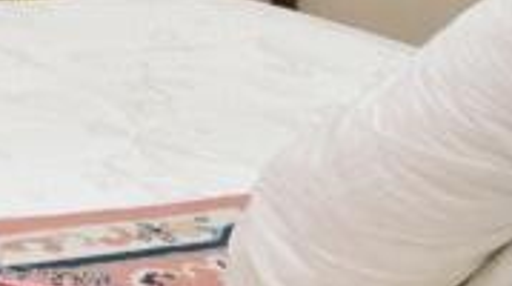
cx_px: -469
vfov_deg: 12.0
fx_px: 1220
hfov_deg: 17.8
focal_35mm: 90
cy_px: -269
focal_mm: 10
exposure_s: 1/60
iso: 500
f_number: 6.3
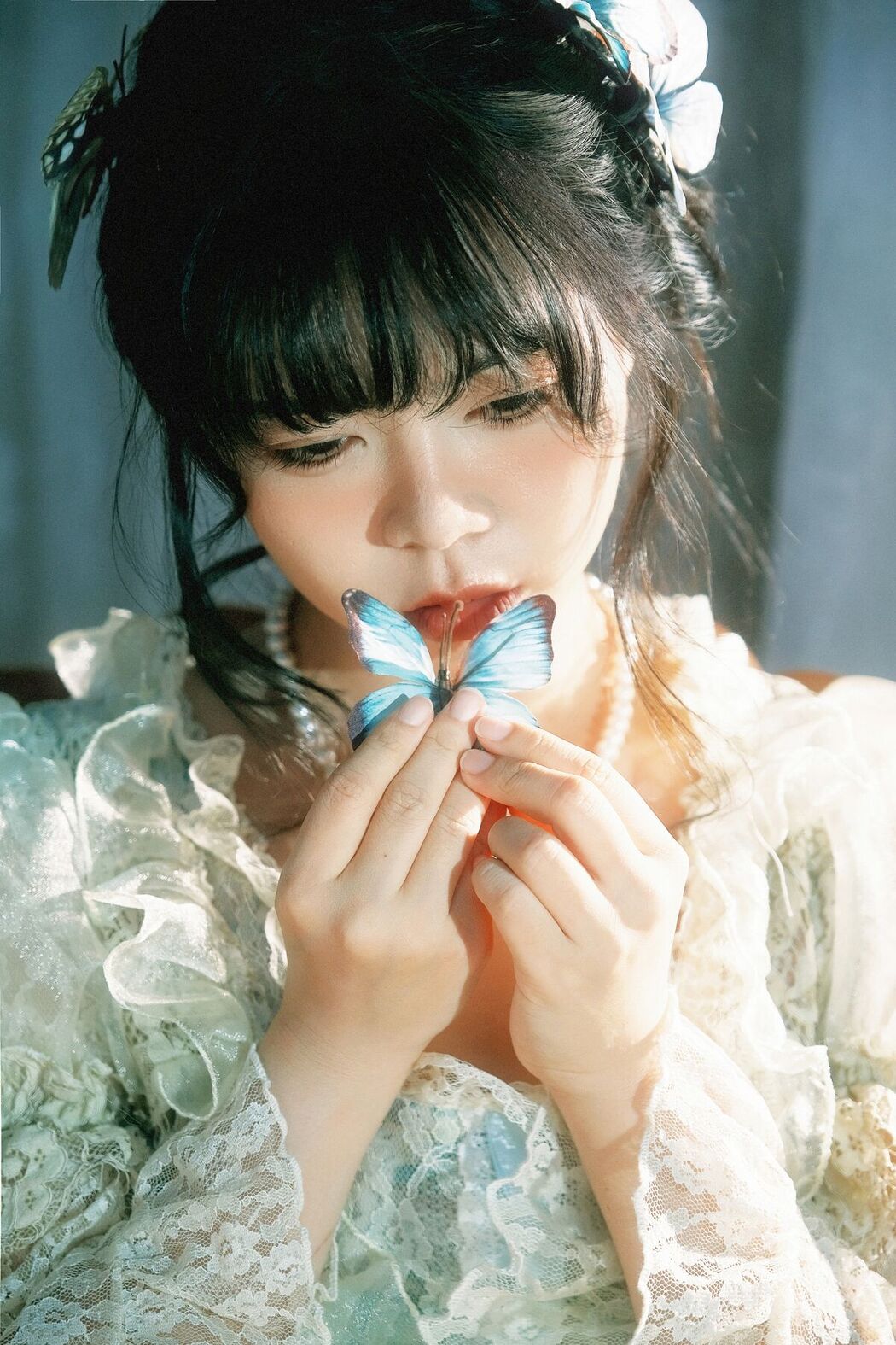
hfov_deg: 16.5
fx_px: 3098
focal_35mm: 83
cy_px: 672
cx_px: 448
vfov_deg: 24.5
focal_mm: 55
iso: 500
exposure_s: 1/125
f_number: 2.8
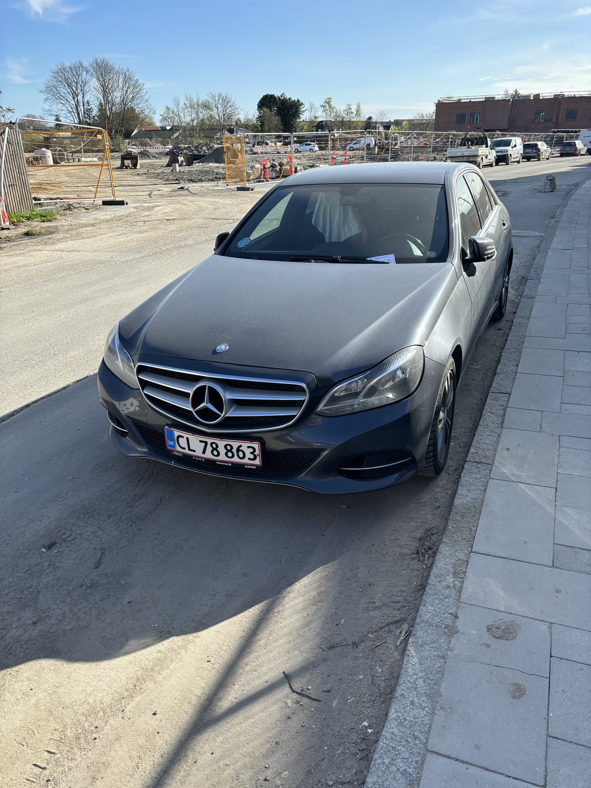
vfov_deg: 67.3
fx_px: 592
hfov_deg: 53.1
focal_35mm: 26
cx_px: 296
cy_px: 394
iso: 50
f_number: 1.6
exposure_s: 1/1567
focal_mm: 5.96
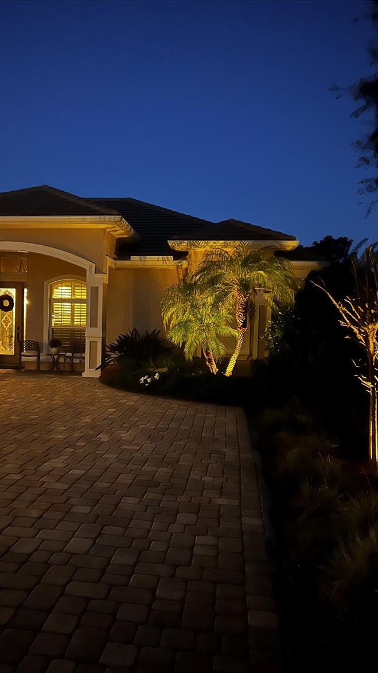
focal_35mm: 29
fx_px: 517
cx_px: 153
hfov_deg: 40.0
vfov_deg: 66.1
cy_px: 344
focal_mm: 5.7
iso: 1000
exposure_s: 1/9
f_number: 1.5
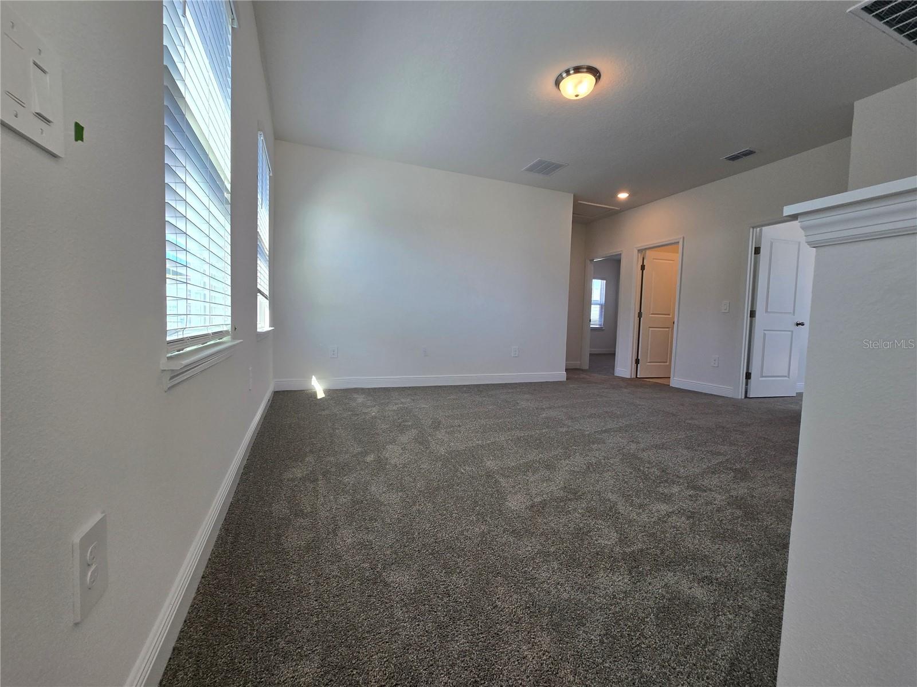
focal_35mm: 13
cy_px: 344
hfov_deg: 106.2
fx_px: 344
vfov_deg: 89.9
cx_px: 458
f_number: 2.2
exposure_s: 1/120
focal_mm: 2.2
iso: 50
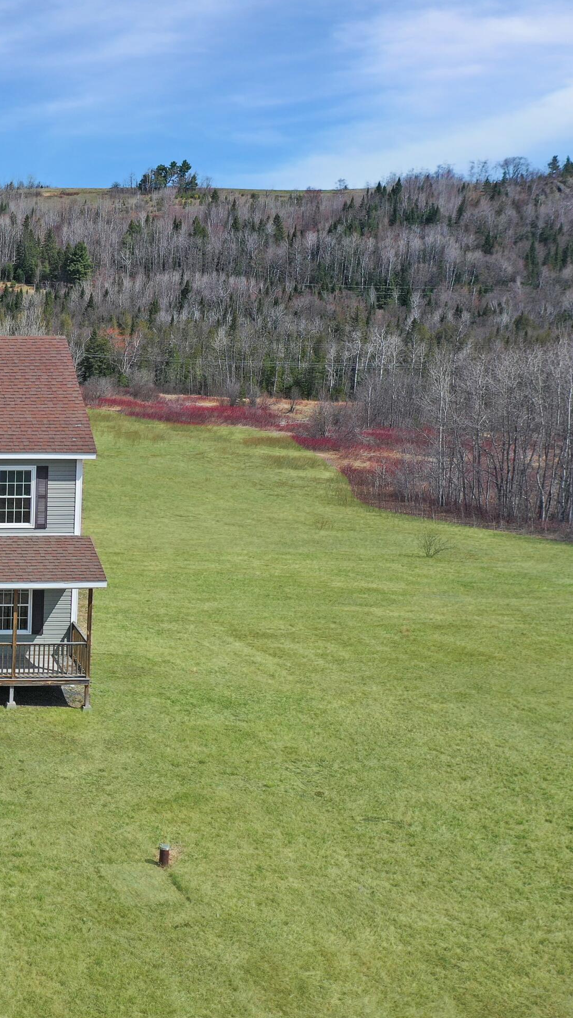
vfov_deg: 45.5
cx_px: -163
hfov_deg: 23.6
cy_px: 510
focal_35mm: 45
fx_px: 1215
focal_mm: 10.26
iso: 100
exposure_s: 1/500
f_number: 5.6
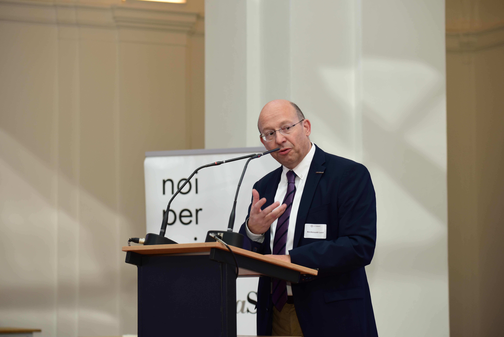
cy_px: 168
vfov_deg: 11.8
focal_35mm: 116
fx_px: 1624
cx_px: 252
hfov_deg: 17.6
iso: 500
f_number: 4
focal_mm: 116
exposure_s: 1/60
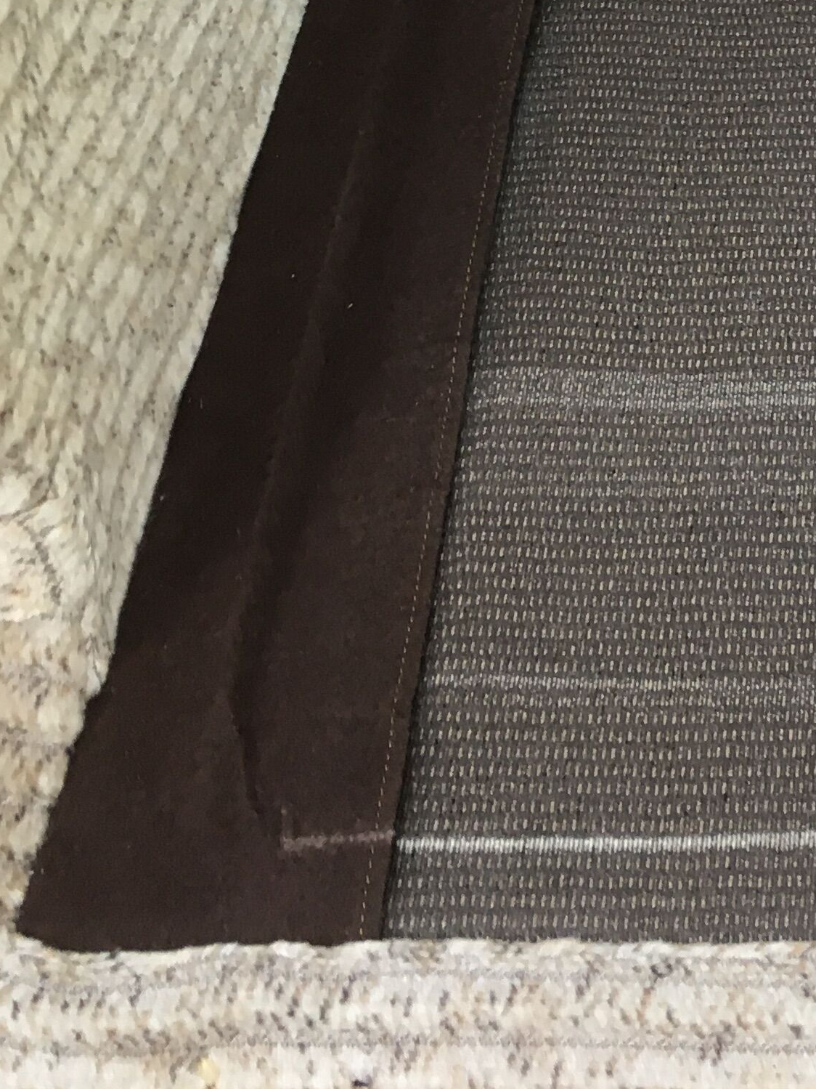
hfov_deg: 18.0
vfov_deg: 23.0
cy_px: -219
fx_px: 2452
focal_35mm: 78
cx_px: 966
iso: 64
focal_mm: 4.15
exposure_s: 1/33
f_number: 2.2
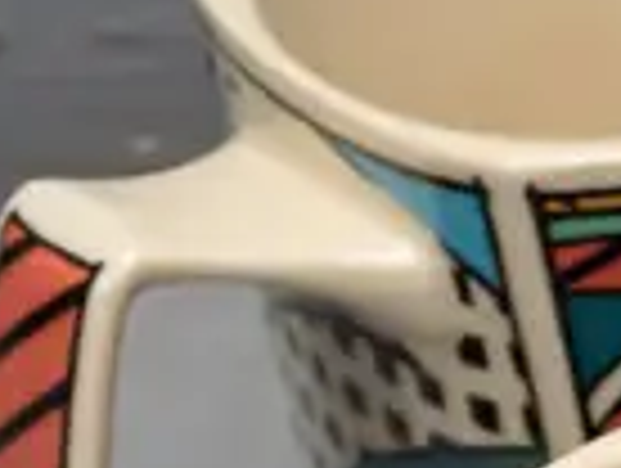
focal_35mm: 371
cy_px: 682
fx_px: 6667
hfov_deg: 4.9
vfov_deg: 4.0
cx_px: 2192
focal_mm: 25
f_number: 5.6
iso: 3200
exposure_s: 1/160
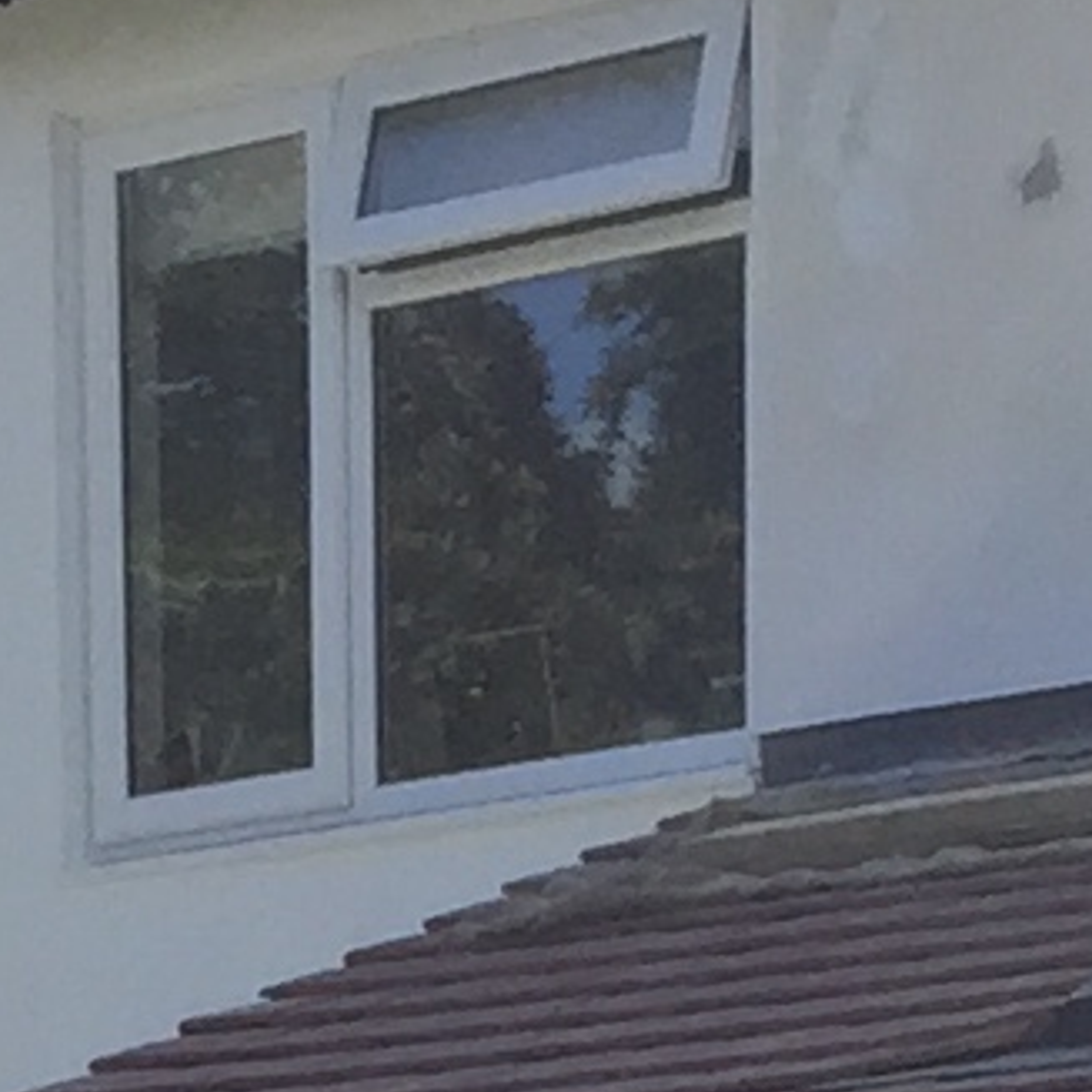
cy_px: 3927
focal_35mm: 256
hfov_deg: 6.8
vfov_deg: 6.0
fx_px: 9137
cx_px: -501
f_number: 2.2
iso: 32
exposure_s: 1/1199
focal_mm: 4.15
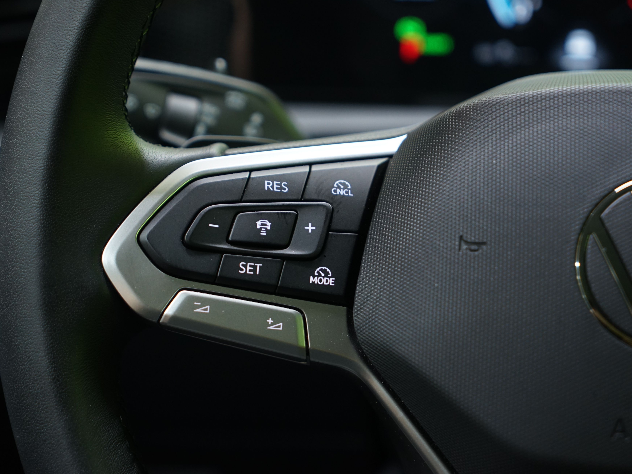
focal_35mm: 73
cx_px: 282
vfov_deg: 20.2
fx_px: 1333
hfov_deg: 26.7
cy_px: 237
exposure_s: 1/20
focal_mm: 67
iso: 1250
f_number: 4.5
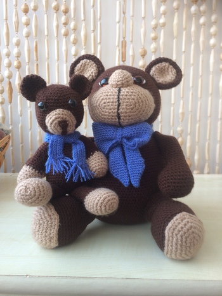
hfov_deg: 48.3
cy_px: 148
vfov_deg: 61.6
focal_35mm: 29
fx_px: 248
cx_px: 111
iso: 40
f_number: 2.2
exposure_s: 1/50
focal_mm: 4.15
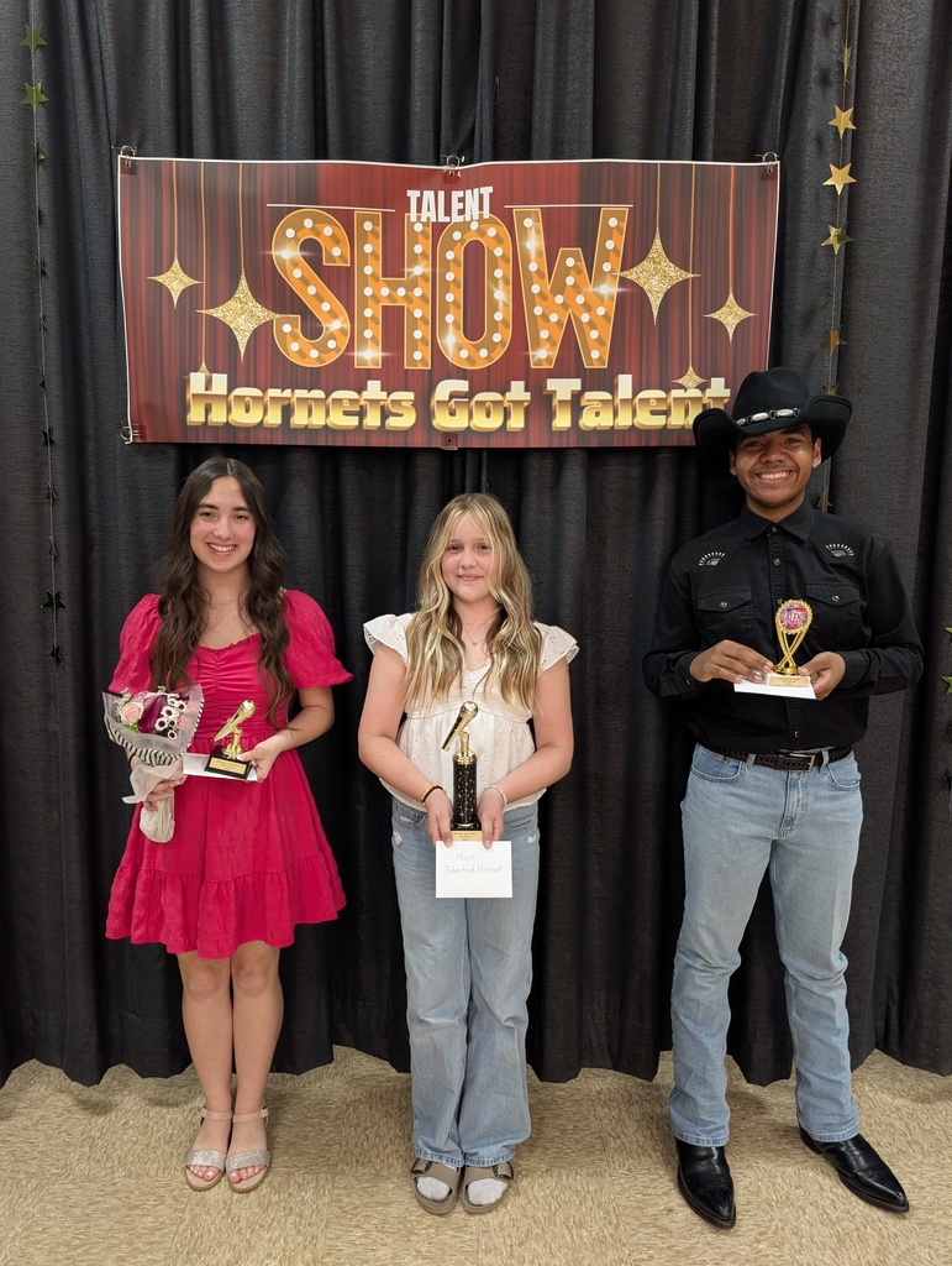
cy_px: 633
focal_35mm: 24
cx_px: 476
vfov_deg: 71.5
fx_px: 878
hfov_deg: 56.9
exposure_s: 1/60
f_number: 1.68
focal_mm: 6.9
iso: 314
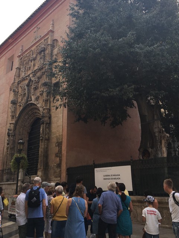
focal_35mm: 36
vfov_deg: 51.1
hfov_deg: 39.6
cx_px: 82
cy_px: 99
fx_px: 248
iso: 25
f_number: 2.2
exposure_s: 1/591
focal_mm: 4.15
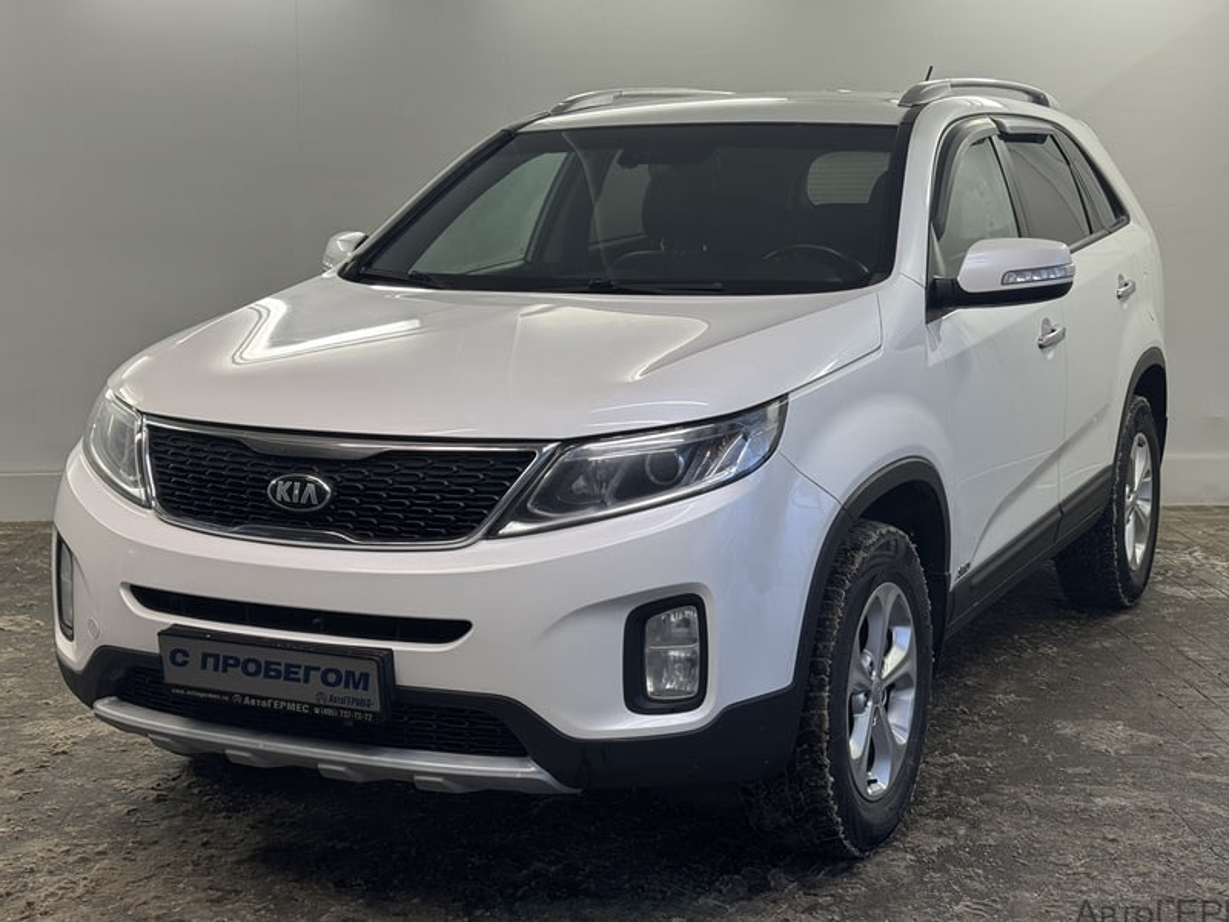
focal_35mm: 54
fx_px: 1917
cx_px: 628
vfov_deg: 27.0
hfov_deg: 35.5
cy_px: 425
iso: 50
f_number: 1.78
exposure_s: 1/121
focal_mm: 6.76
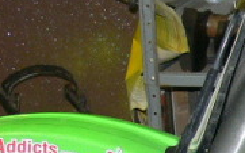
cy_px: 307
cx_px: 587
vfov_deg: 6.1
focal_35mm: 210
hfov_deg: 9.0
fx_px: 1402
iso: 100
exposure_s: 1/30
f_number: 2.8
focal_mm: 7.4
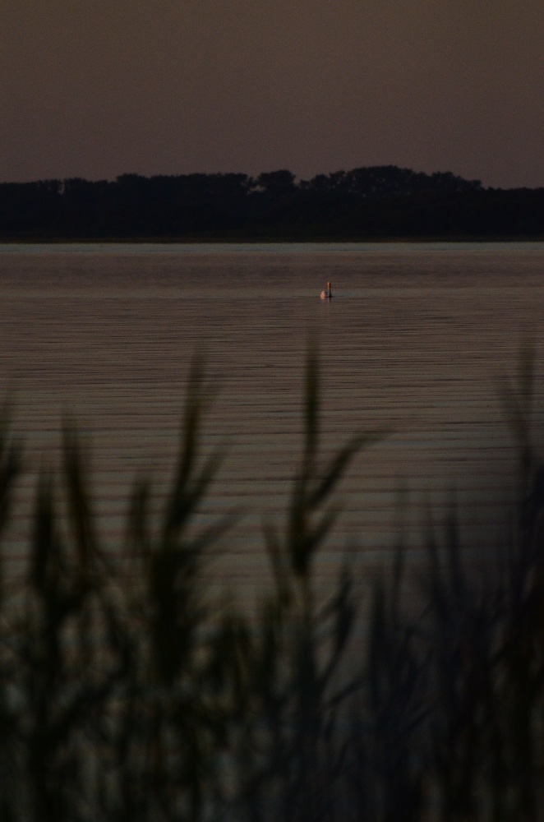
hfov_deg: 3.6
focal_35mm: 375
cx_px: 272
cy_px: 411
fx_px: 8541
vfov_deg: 5.5
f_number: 5.6
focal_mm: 250
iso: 2000
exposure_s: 1/6400
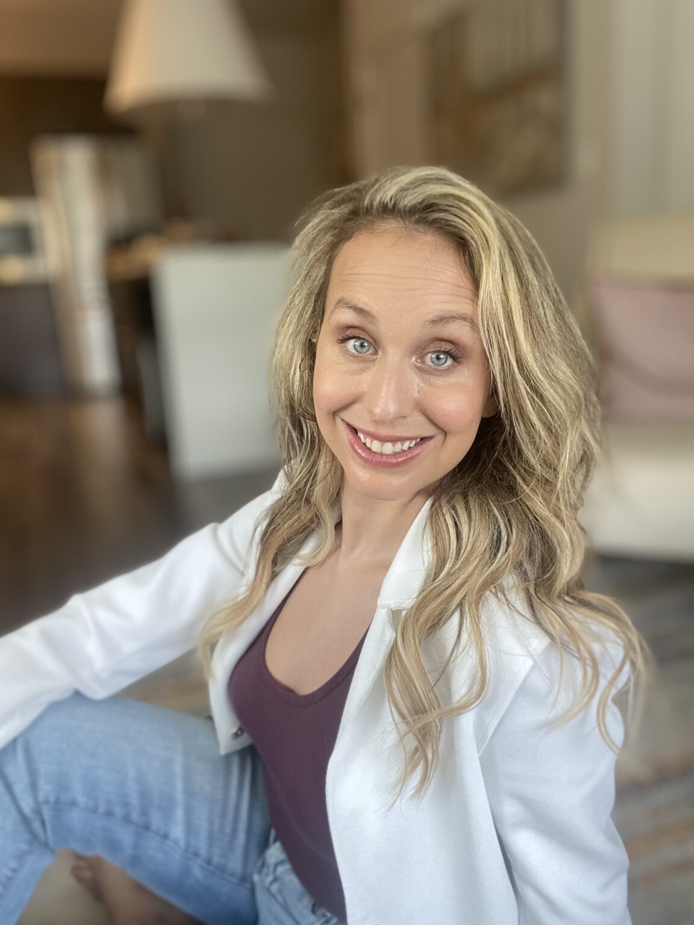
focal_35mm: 30
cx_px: 347
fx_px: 802
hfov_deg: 46.8
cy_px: 462
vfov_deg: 60.0
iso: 100
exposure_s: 1/68
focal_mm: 2.71
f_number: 2.2
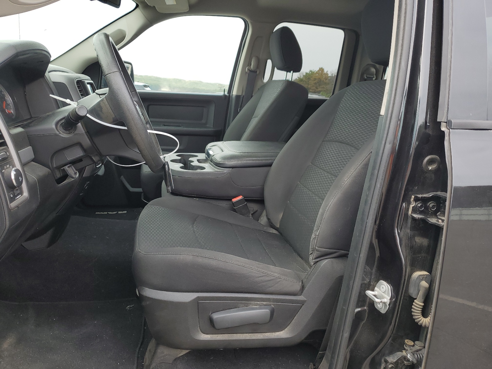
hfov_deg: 67.3
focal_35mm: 26
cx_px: 246
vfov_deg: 53.1
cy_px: 184
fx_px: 370
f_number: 1.5
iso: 50
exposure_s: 1/312
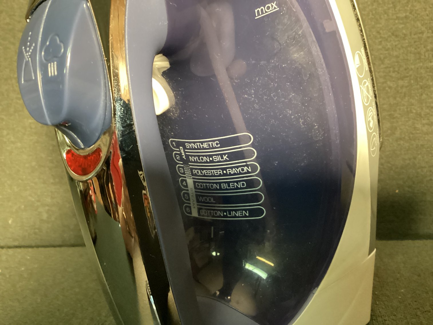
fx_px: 388
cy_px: 162
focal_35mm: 31
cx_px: 216
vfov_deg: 45.4
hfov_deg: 58.3
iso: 640
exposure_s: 1/24
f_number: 2.4
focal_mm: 3.3
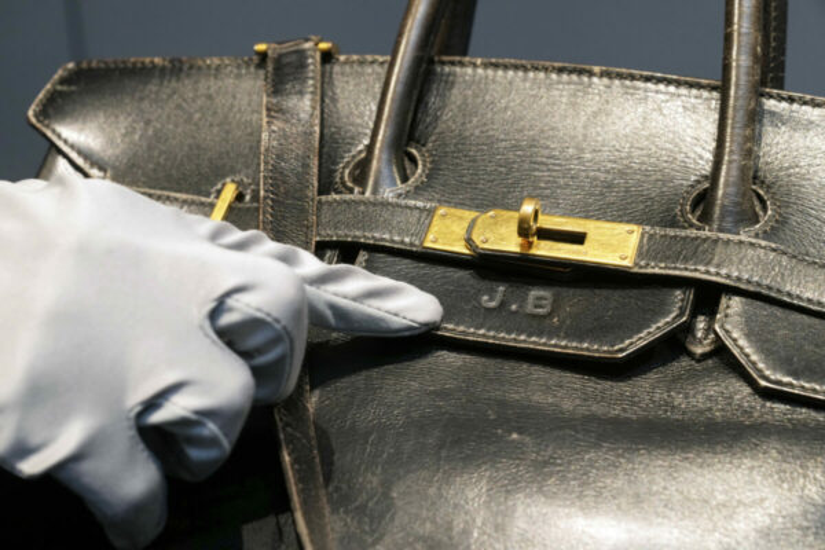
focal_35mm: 70
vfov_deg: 19.5
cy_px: 275
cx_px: 412
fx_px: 1604
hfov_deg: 28.8
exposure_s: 1/80
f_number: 9
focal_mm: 70
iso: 2000
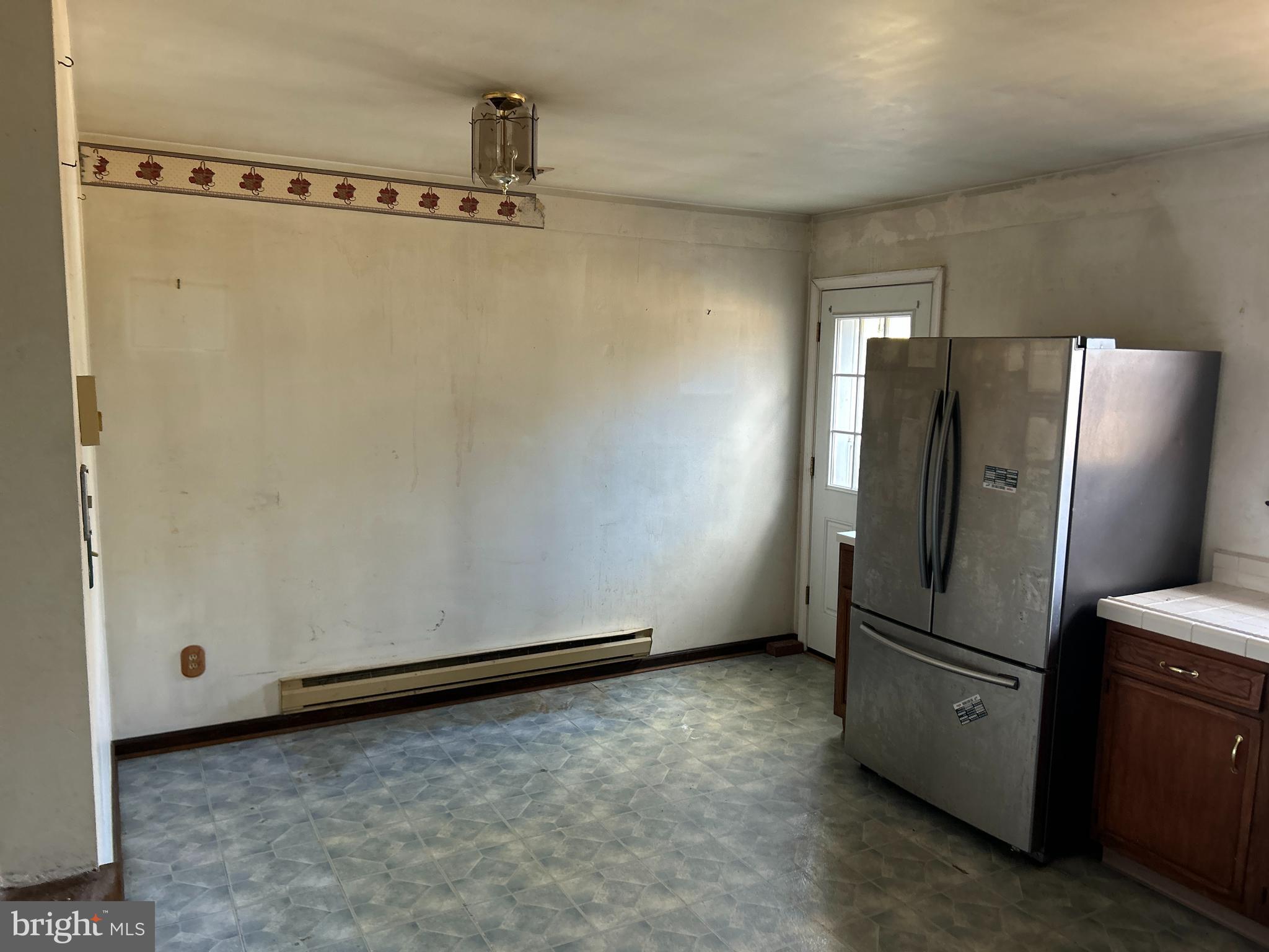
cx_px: 634
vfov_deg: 53.1
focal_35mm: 26
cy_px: 476
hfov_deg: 67.3
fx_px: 953
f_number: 1.5
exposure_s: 1/60
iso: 160
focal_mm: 5.7
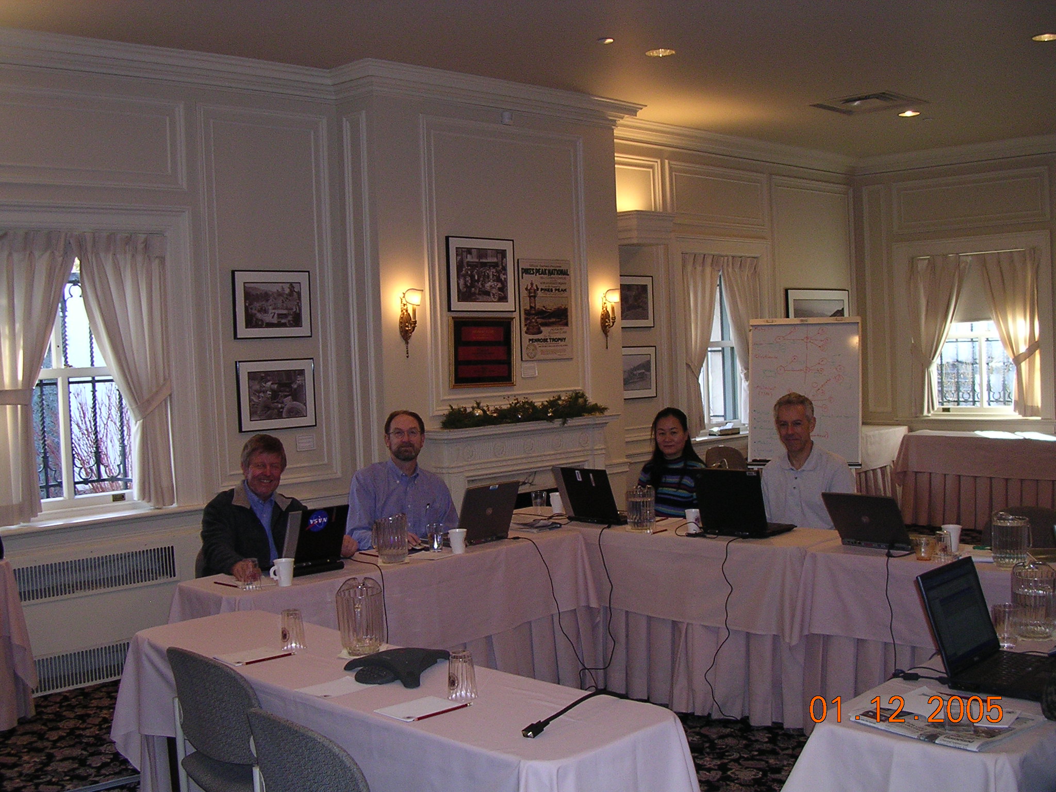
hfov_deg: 49.0
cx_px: 528
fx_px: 1159
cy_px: 396
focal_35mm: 38
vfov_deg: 37.7
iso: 218
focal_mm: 5.8
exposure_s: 1/60.1
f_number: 2.8
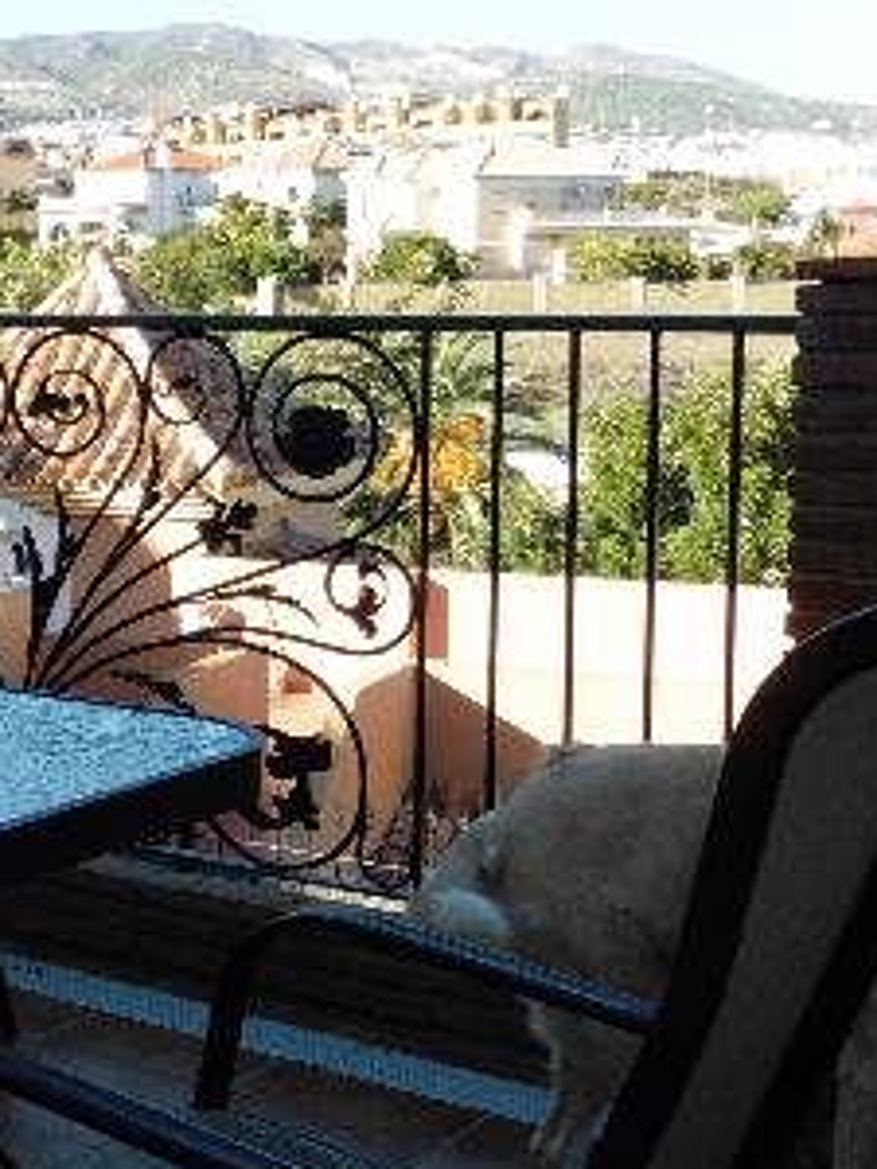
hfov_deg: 19.8
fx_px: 2162
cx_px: -452
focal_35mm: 64
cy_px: 514
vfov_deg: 30.2
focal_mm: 4.3
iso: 100
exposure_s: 1/320
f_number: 4
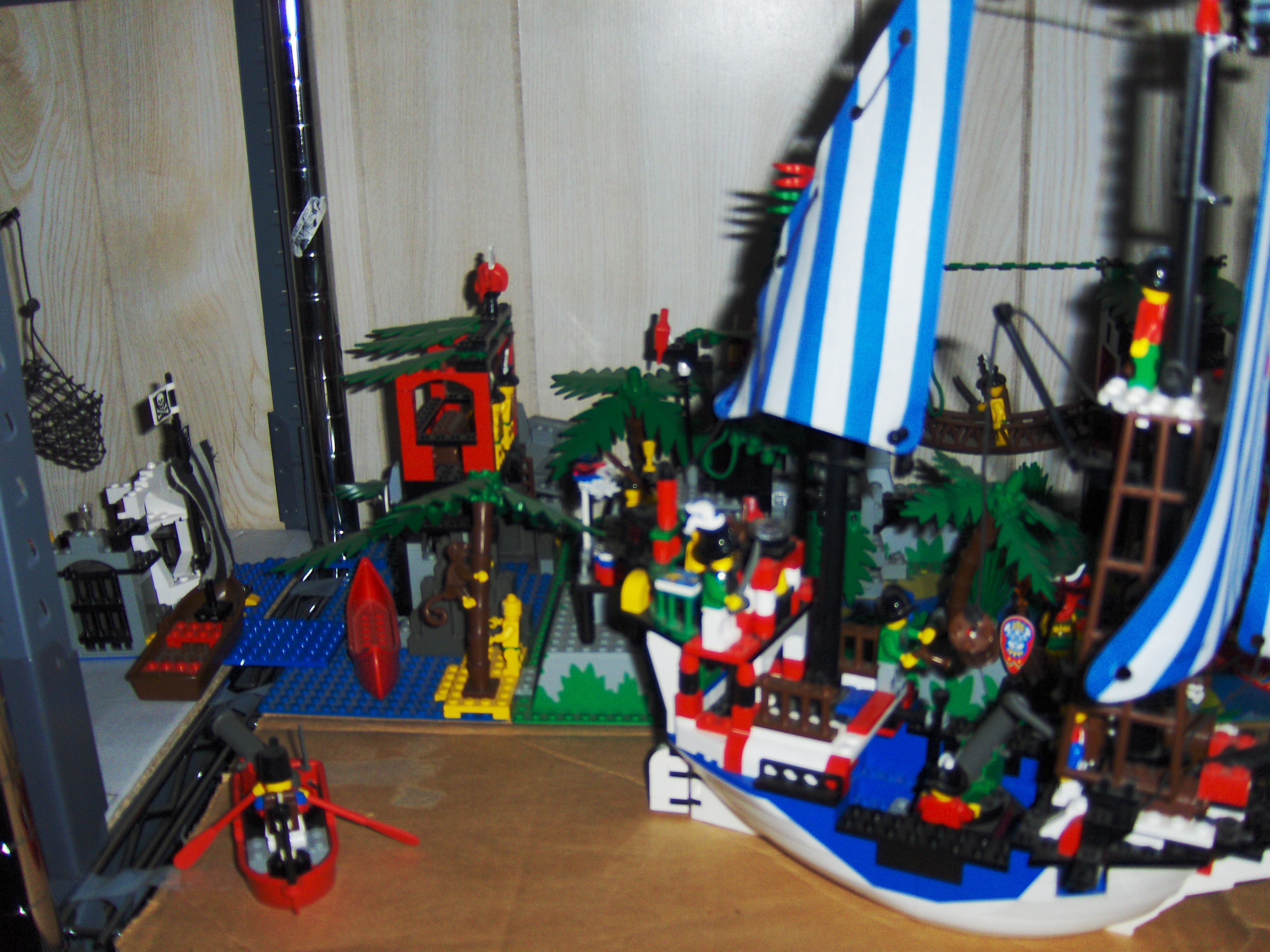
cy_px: 476
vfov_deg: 40.7
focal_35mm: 35
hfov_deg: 52.6
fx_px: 1284
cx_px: 635
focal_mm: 7.5
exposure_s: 1/60
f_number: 2.8
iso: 100
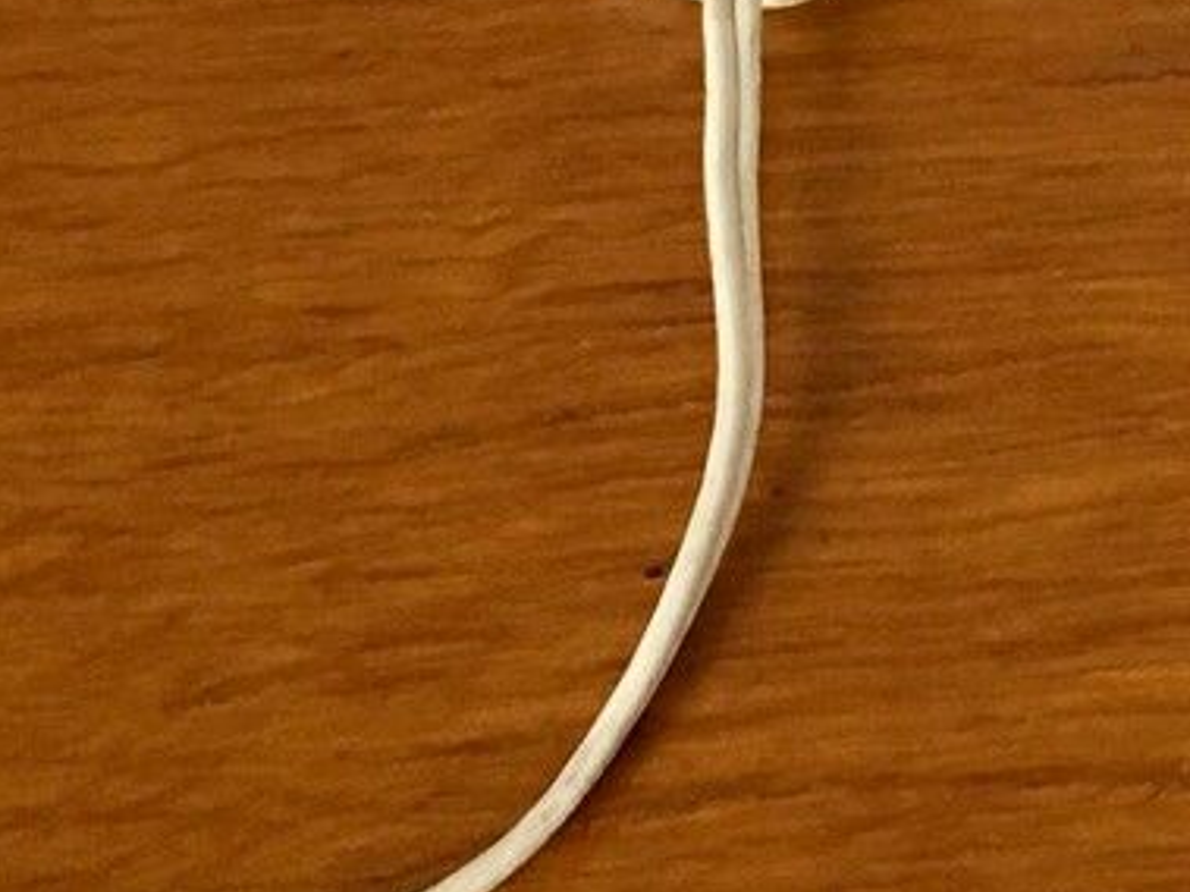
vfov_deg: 9.4
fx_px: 5258
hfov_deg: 12.6
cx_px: 1369
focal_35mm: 153
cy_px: -455
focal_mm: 4.15
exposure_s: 1/33
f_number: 2.2
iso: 125
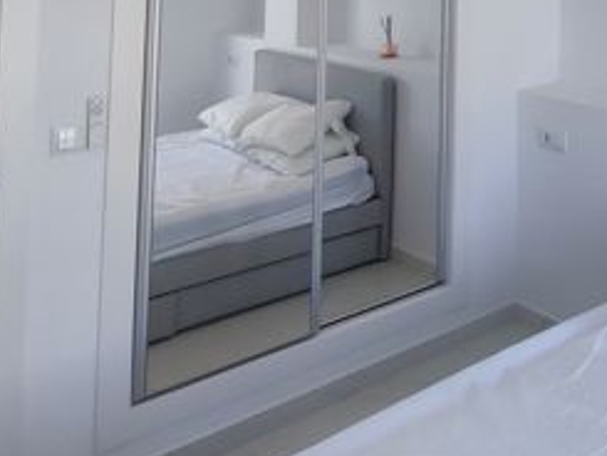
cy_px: -105
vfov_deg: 27.4
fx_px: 807
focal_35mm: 46
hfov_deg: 37.0
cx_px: 606
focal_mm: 1.65
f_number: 2.2
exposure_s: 1/100
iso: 84
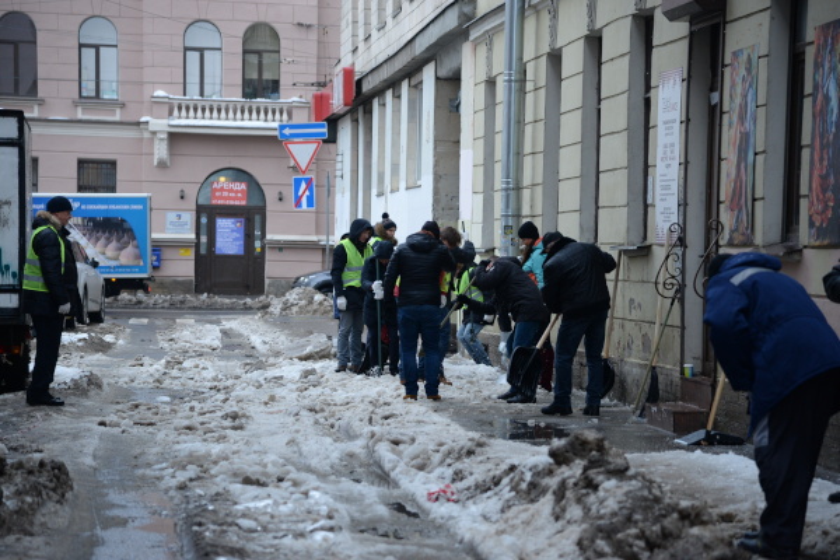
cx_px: 420
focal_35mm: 120
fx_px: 2800
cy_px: 280
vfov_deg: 11.4
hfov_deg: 17.1
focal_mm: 120
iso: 1250
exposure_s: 1/800
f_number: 4
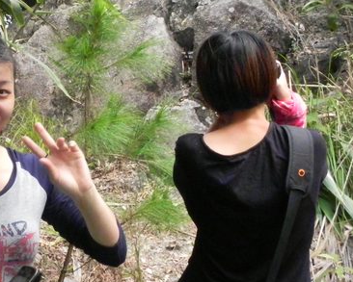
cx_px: 31
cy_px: 68
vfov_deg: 22.0
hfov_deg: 26.5
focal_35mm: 69
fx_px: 721
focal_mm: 6.6
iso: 1600
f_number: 8
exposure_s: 1/438
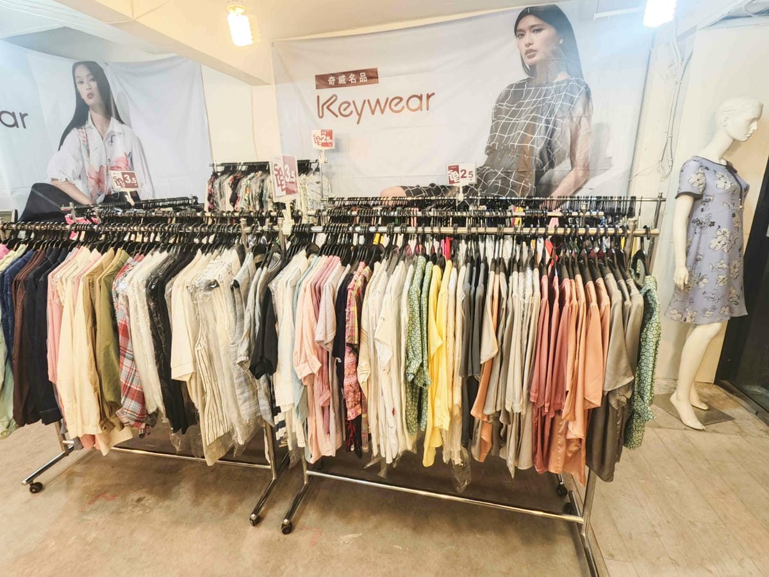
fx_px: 378
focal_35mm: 17
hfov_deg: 91.0
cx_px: 384
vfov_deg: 74.7
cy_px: 288
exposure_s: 1/60
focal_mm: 2.03
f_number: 1.8
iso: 250
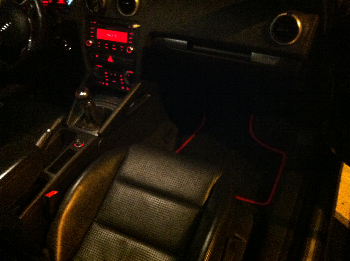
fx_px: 353
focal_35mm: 35
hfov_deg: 52.7
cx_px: 175
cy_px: 130
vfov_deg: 40.6
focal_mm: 3.85
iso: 1000
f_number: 2.8
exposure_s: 1/15
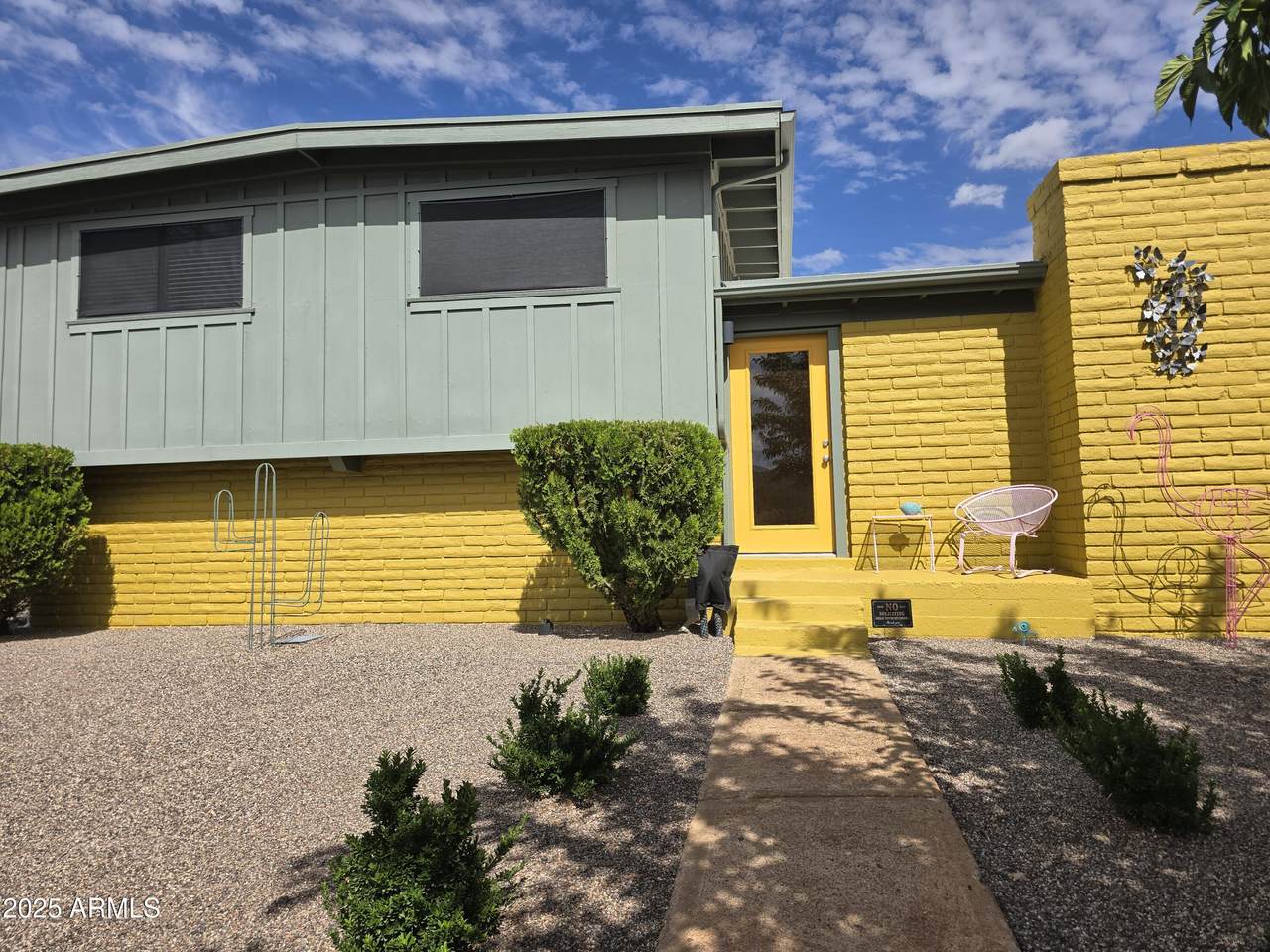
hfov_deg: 73.9
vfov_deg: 58.9
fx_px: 844
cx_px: 635
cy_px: 476
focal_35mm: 23
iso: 12
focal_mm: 6.3
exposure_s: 1/976
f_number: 1.7
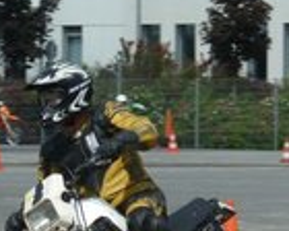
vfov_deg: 3.1
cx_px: 229
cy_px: 146
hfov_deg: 3.8
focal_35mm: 507
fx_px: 4337
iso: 80
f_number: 5.6
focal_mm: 29.9
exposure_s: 1/500
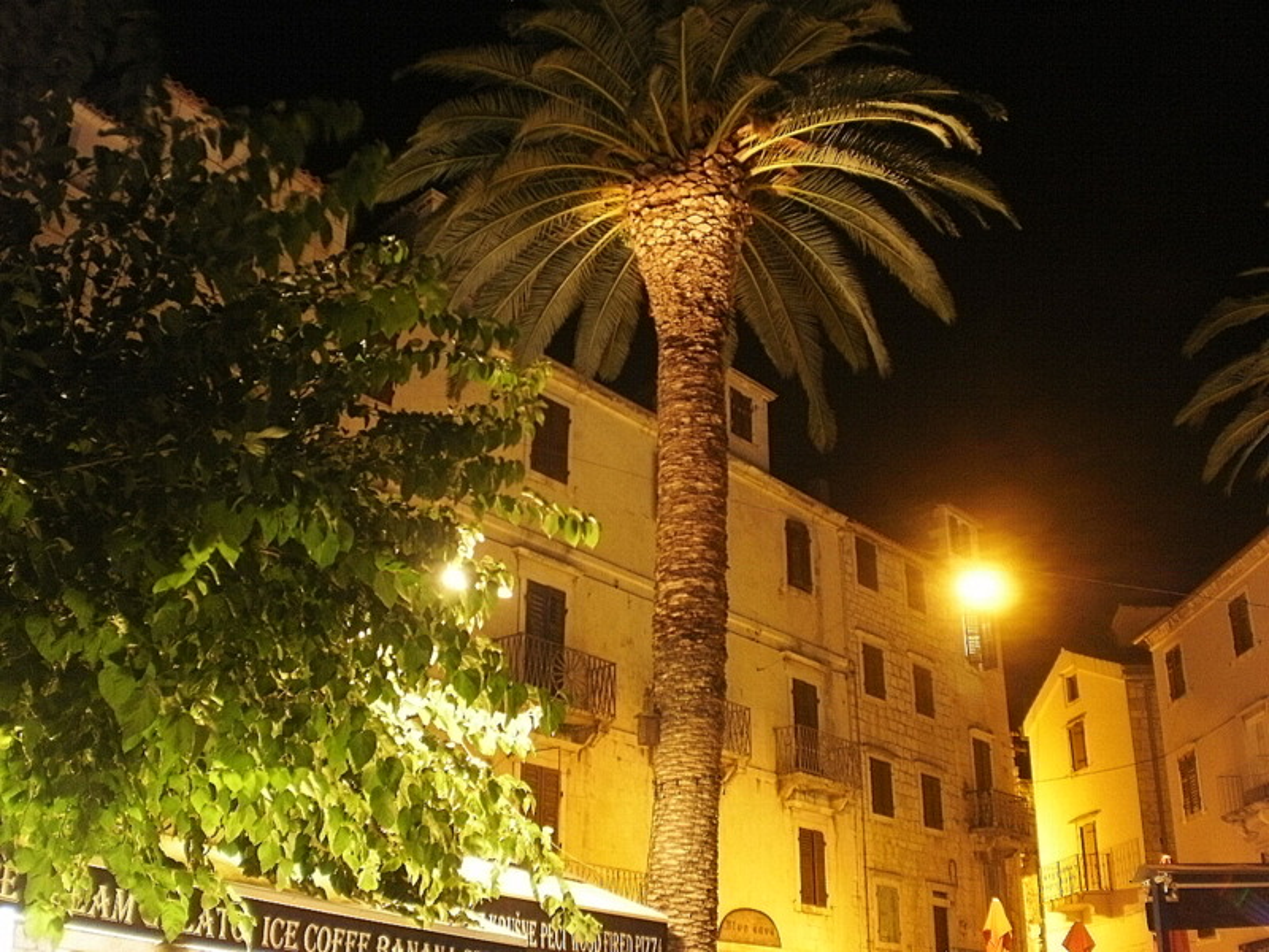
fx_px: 1393
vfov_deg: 37.7
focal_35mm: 38
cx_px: 634
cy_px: 476
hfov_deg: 49.0
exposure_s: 2
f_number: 3.1
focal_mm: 6.3
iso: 250
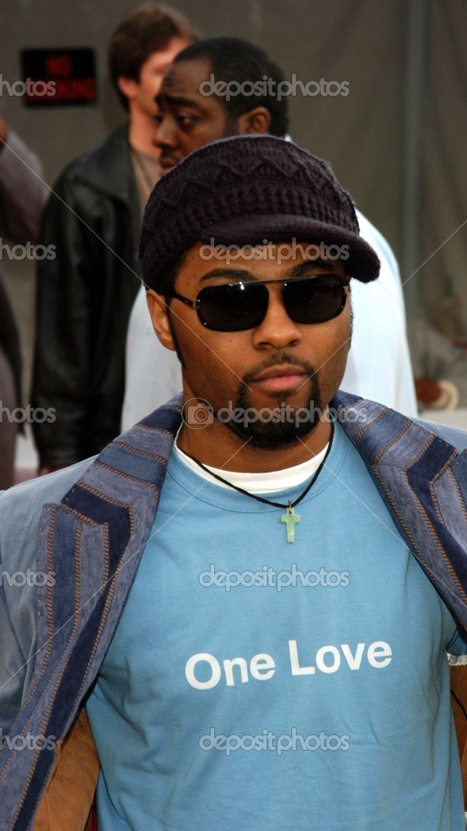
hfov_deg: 9.0
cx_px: 274
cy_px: 415
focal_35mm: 135
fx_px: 2961
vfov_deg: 16.0
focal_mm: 85
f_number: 5.6
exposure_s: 1/200
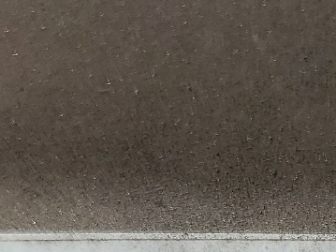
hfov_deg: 16.7
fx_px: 1126
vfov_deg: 11.1
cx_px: 318
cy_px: 560
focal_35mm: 116
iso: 50
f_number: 1.5
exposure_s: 1/5000
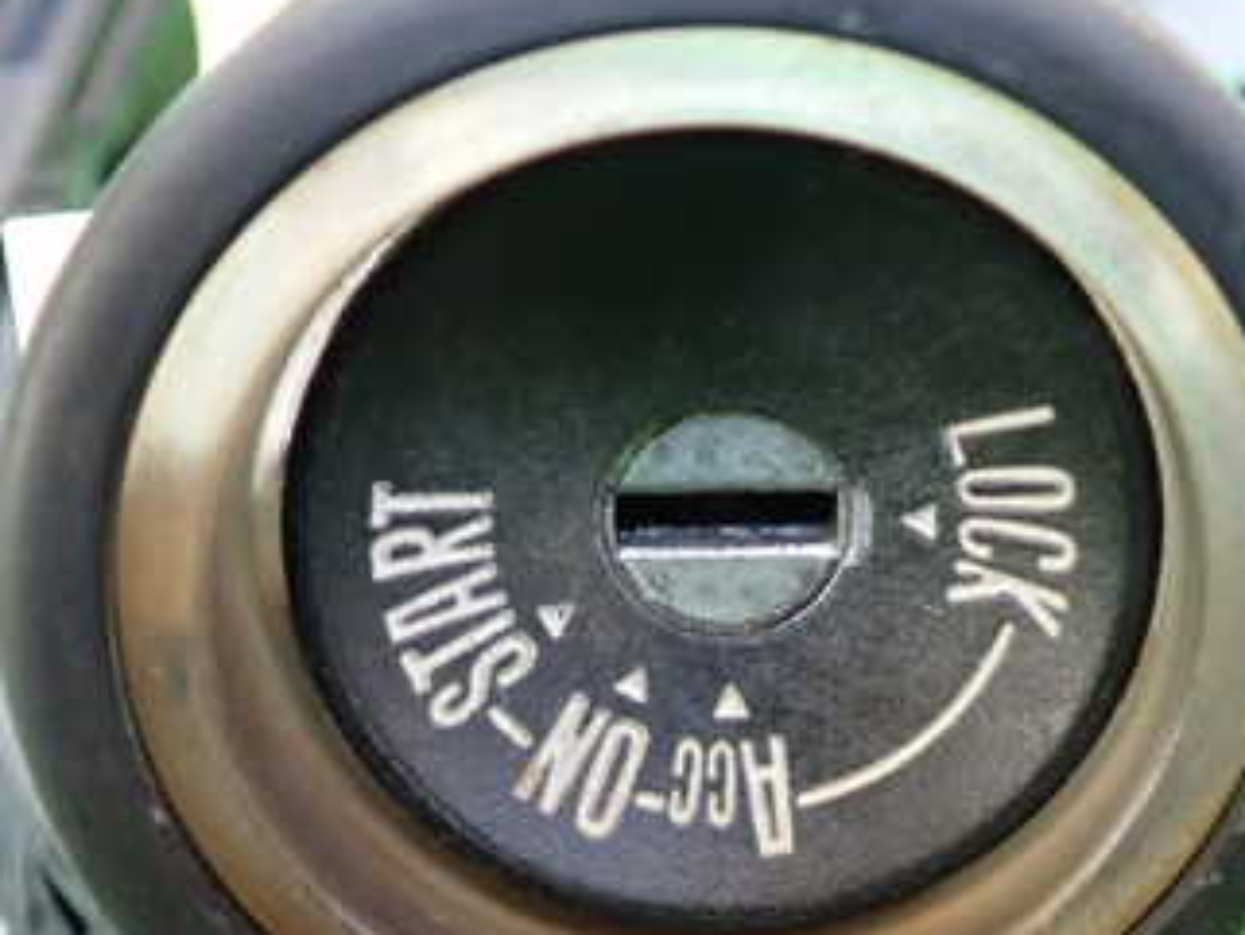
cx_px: 791
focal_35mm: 56
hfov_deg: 34.1
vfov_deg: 26.0
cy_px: 609
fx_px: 2015
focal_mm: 5.4
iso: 640
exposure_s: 1/30
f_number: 2.3
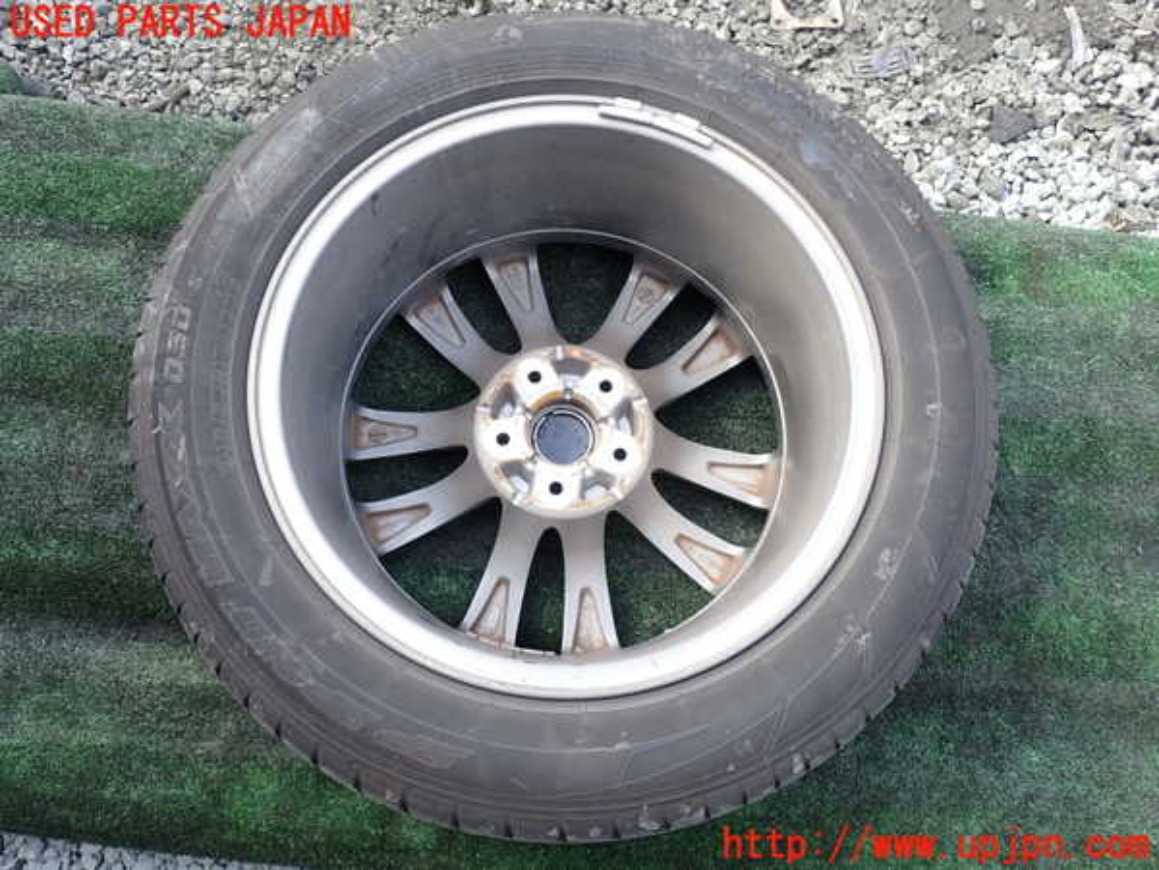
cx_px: 580
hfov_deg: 60.0
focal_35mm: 30
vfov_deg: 46.8
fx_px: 1004
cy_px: 435
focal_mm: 5.4
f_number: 3.2
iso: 100
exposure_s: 1/125
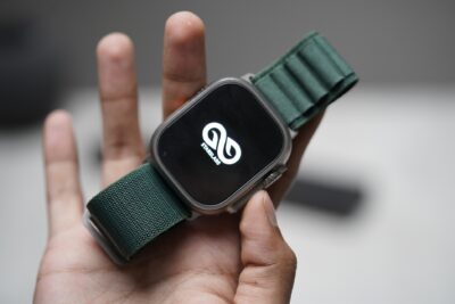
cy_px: 152
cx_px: 228
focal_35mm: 90
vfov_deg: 15.2
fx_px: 1138
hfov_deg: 22.6
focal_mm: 90
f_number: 2.8
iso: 1600
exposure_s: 1/90
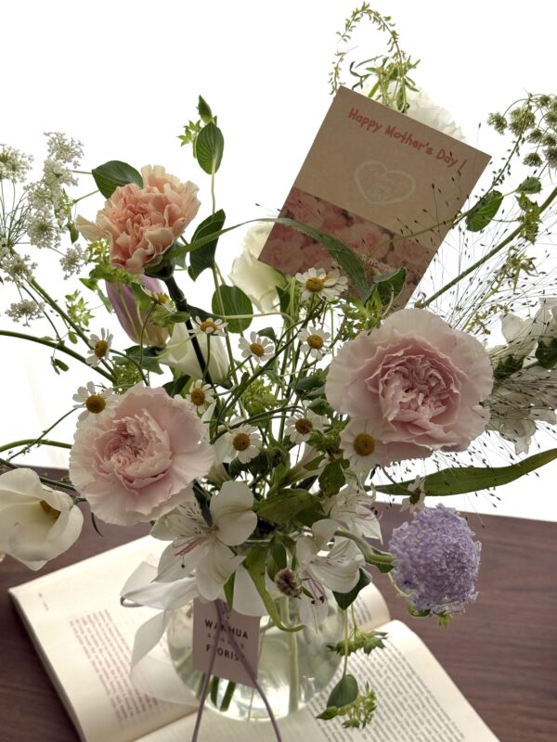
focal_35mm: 48
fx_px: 1030
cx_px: 278
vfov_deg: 39.7
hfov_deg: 30.3
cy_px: 371
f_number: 1.78
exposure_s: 1/293
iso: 64
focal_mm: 6.76
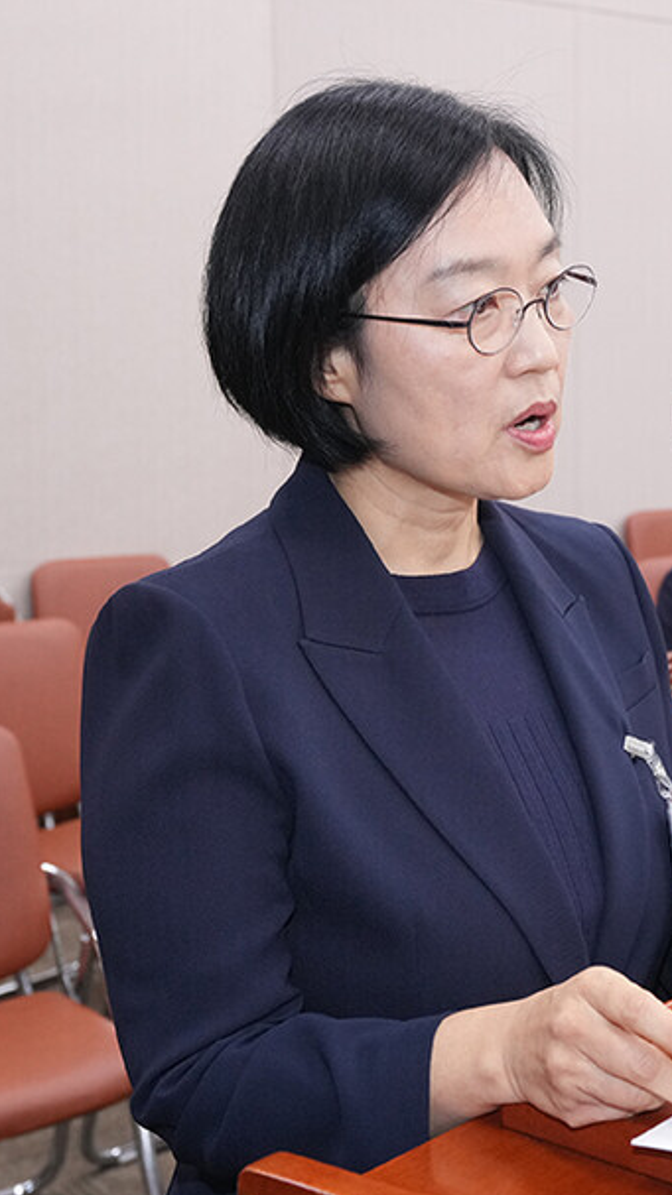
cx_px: 591
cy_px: 595
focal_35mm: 58
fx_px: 1839
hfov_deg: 20.3
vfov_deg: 36.0
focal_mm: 35
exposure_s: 1/125
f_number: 5
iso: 2500
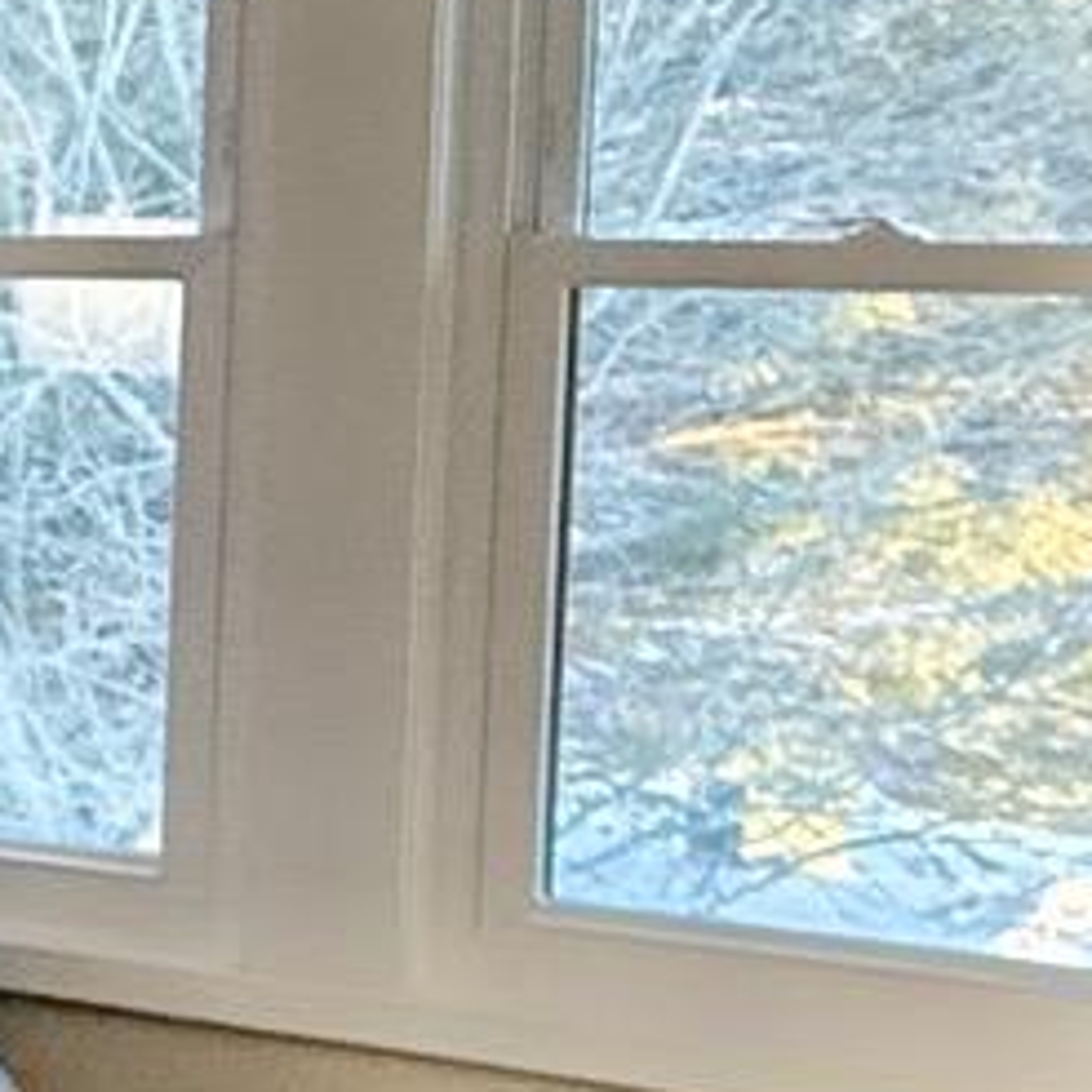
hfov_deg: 11.7
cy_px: 431
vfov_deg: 16.9
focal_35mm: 103
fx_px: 3676
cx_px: -1927
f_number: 2.2
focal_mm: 2.22
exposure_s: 1/120
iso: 400
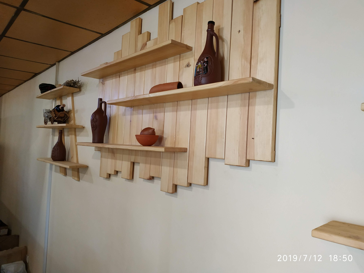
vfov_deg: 56.8
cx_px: 182
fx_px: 252
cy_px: 136
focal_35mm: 24
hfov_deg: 71.6
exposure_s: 1/25
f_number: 1.9
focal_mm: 3.94
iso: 250
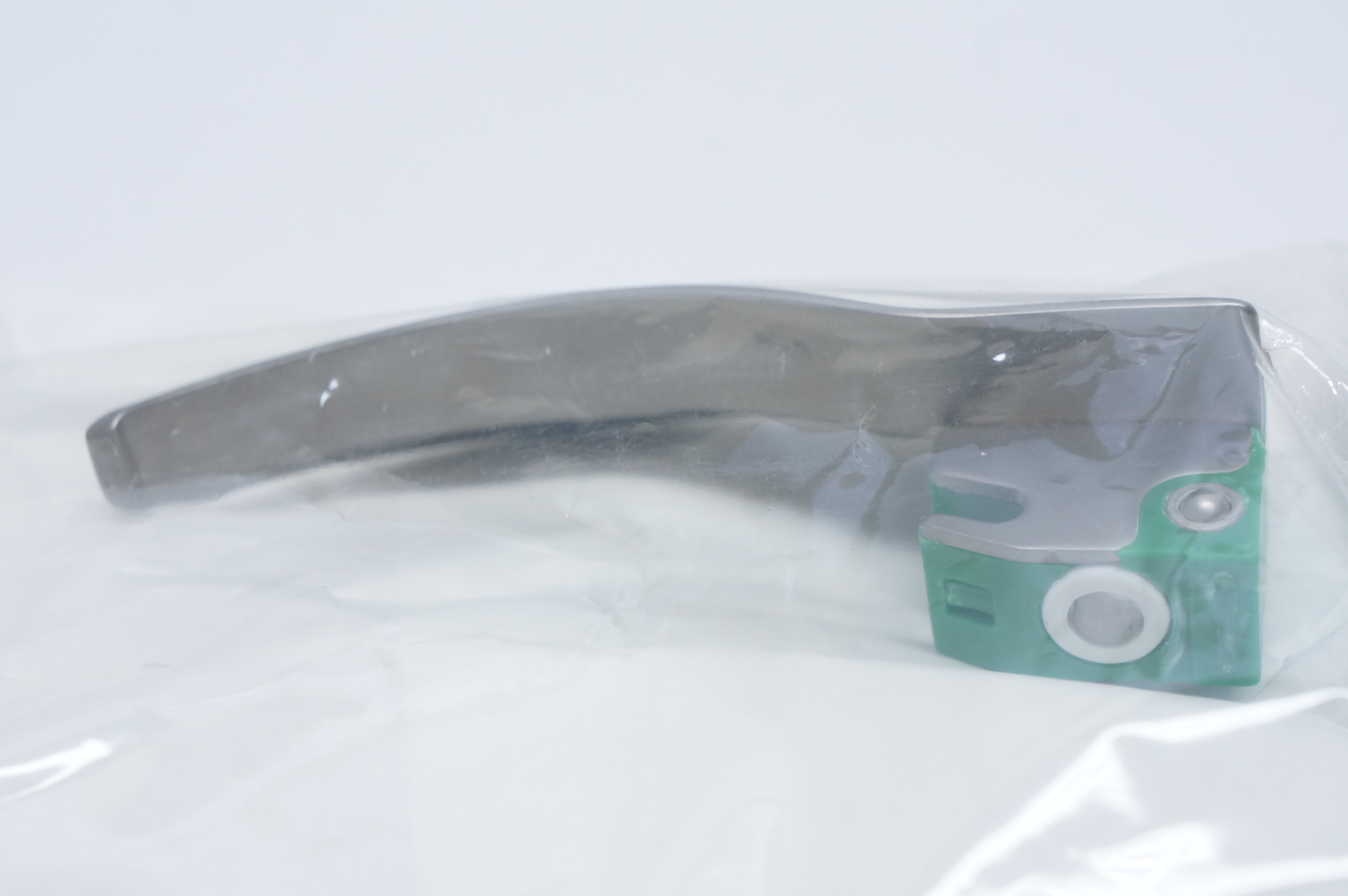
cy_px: 448
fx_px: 3086
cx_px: 674
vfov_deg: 16.5
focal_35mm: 82
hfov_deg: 24.6
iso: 800
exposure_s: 1/50
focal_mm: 55
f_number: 7.1
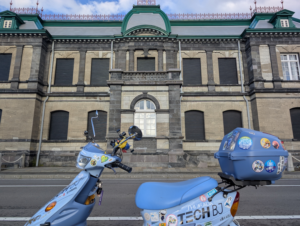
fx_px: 208
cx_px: 150
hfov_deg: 71.5
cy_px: 113
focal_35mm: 24
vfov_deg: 56.9
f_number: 1.68
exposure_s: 1/452
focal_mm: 6.9
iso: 21
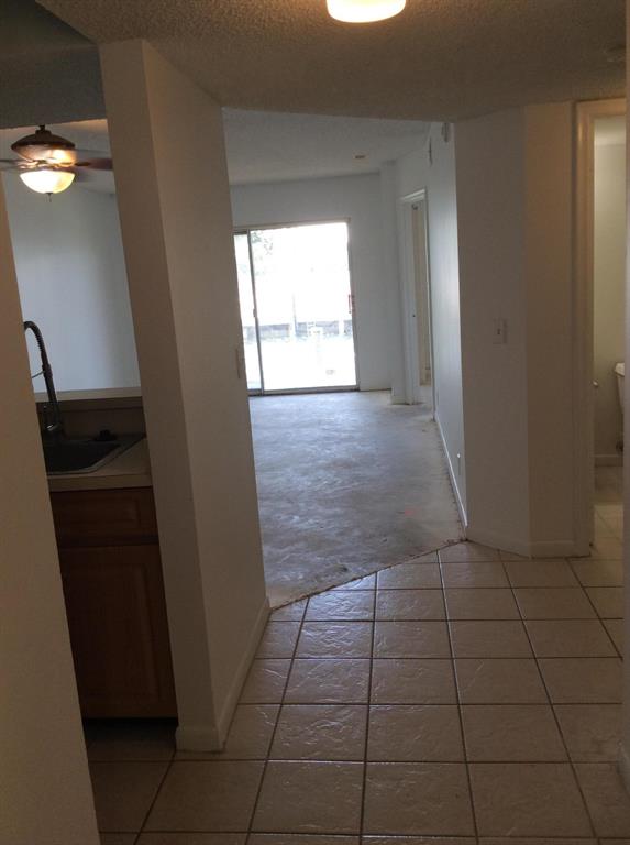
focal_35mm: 32
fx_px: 779
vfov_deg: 56.9
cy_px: 422
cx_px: 315
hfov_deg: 44.0
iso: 32
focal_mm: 3.3
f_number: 2.4
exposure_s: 1/60
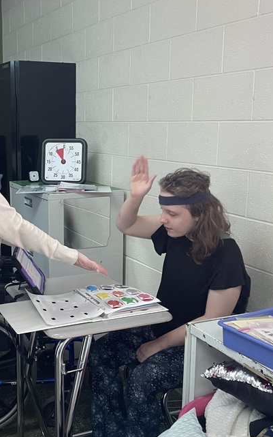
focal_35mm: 44
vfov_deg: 45.3
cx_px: 64
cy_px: 225
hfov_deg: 28.7
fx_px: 523
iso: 160
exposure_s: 1/60
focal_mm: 4.2
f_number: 1.6
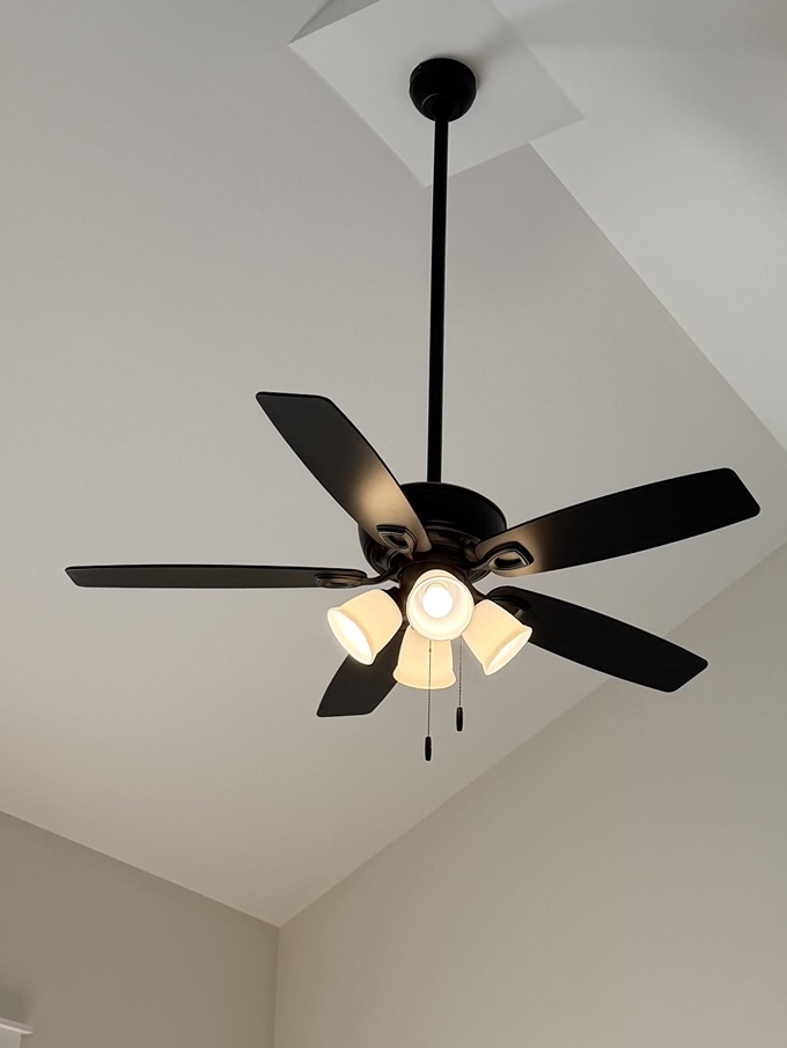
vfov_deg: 29.9
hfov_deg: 23.9
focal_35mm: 61
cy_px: 1008
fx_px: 1848
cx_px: 561
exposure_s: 1/341
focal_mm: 6.76
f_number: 1.78
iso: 100
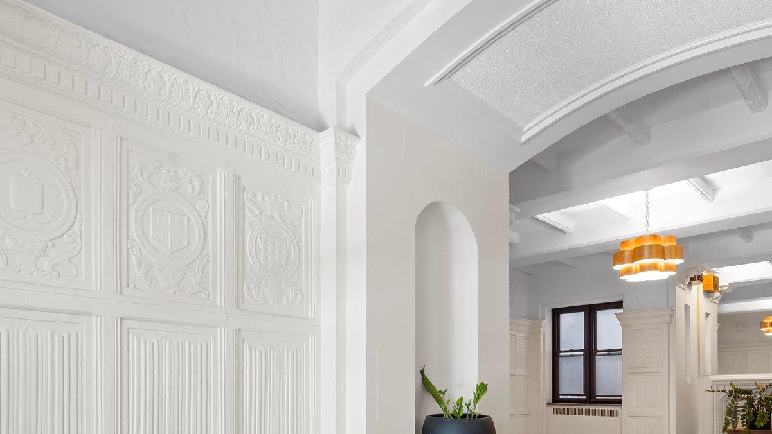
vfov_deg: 42.6
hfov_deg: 74.0
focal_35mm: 25
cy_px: 382
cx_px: 390
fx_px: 512
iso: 320
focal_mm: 14
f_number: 10
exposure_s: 1.6
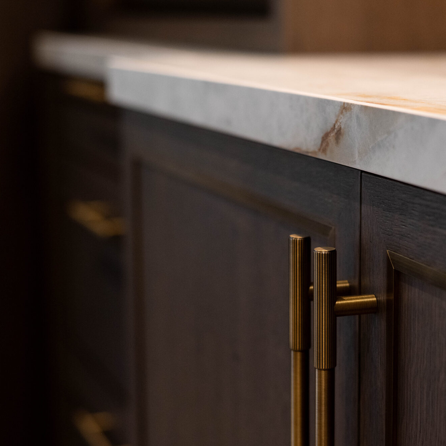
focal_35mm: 82
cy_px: 251
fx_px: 1195
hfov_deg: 21.0
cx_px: 302
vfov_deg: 21.1
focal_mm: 50
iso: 800
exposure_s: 1/125
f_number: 2.8
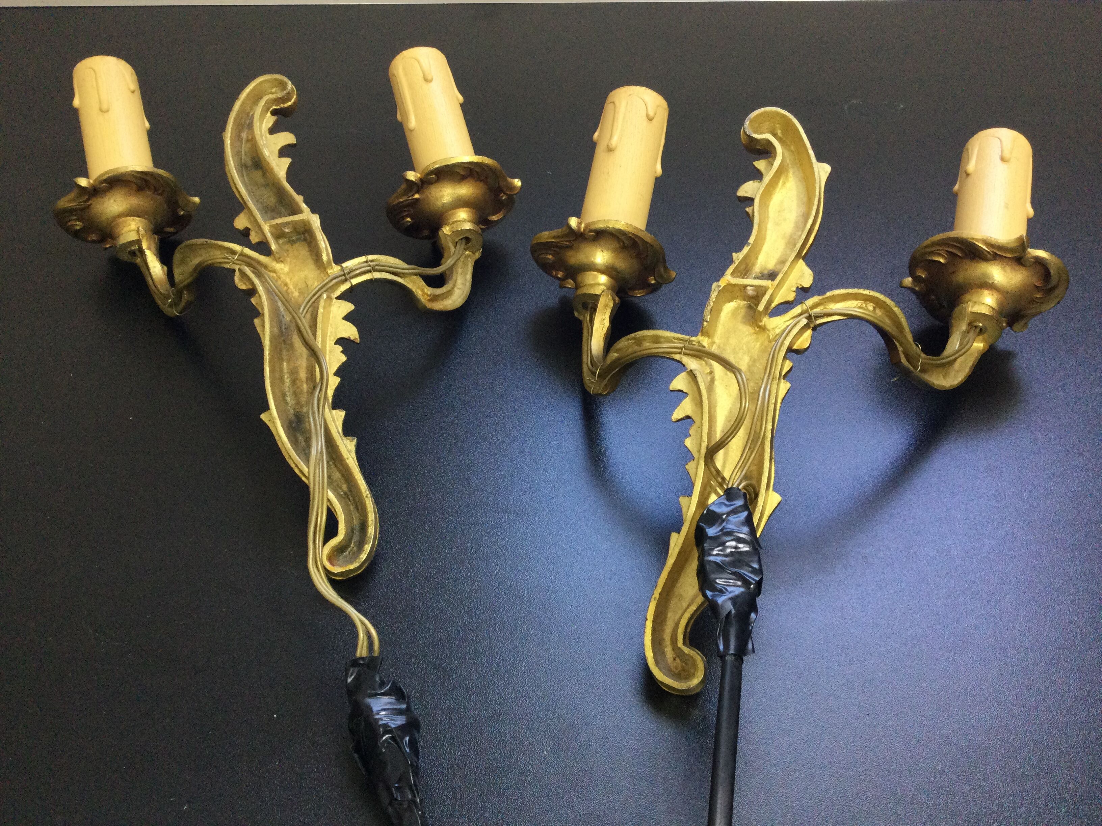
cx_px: 551
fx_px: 987
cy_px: 413
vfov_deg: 45.4
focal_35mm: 31
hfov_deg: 58.4
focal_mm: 3.3
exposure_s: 1/33
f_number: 2.4
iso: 64
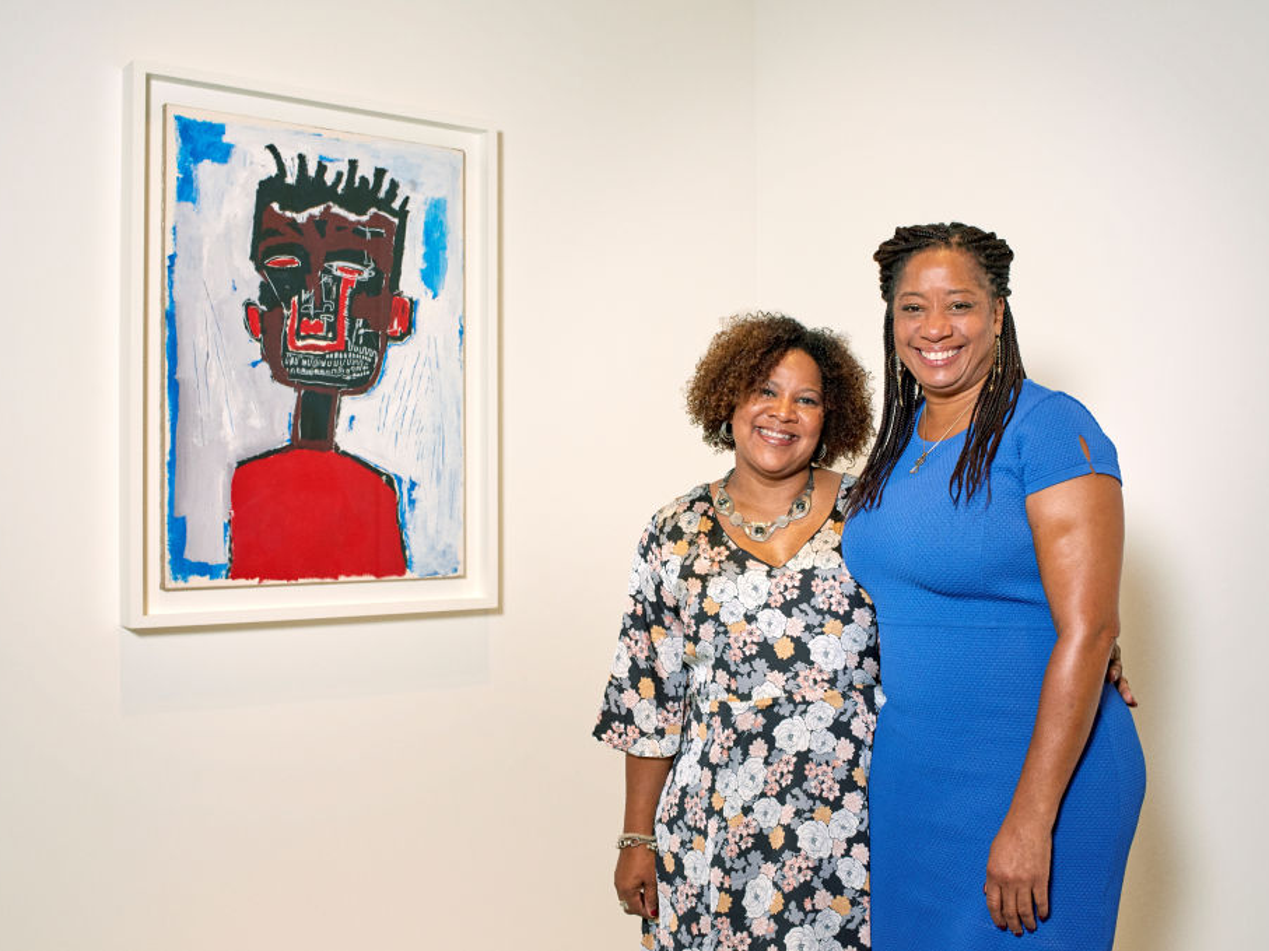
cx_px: 628
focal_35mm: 38
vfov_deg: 37.7
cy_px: 476
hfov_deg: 49.0
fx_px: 1393
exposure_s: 1/60
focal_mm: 35
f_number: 7.1
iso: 800
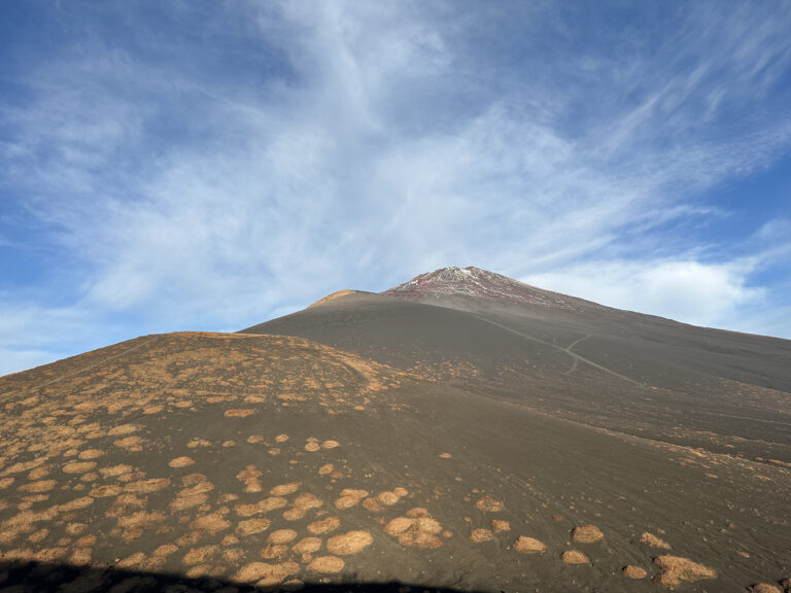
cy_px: 296
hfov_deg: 71.6
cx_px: 396
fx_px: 548
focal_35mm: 24
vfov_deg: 56.8
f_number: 1.78
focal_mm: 6.86
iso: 80
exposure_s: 1/4184
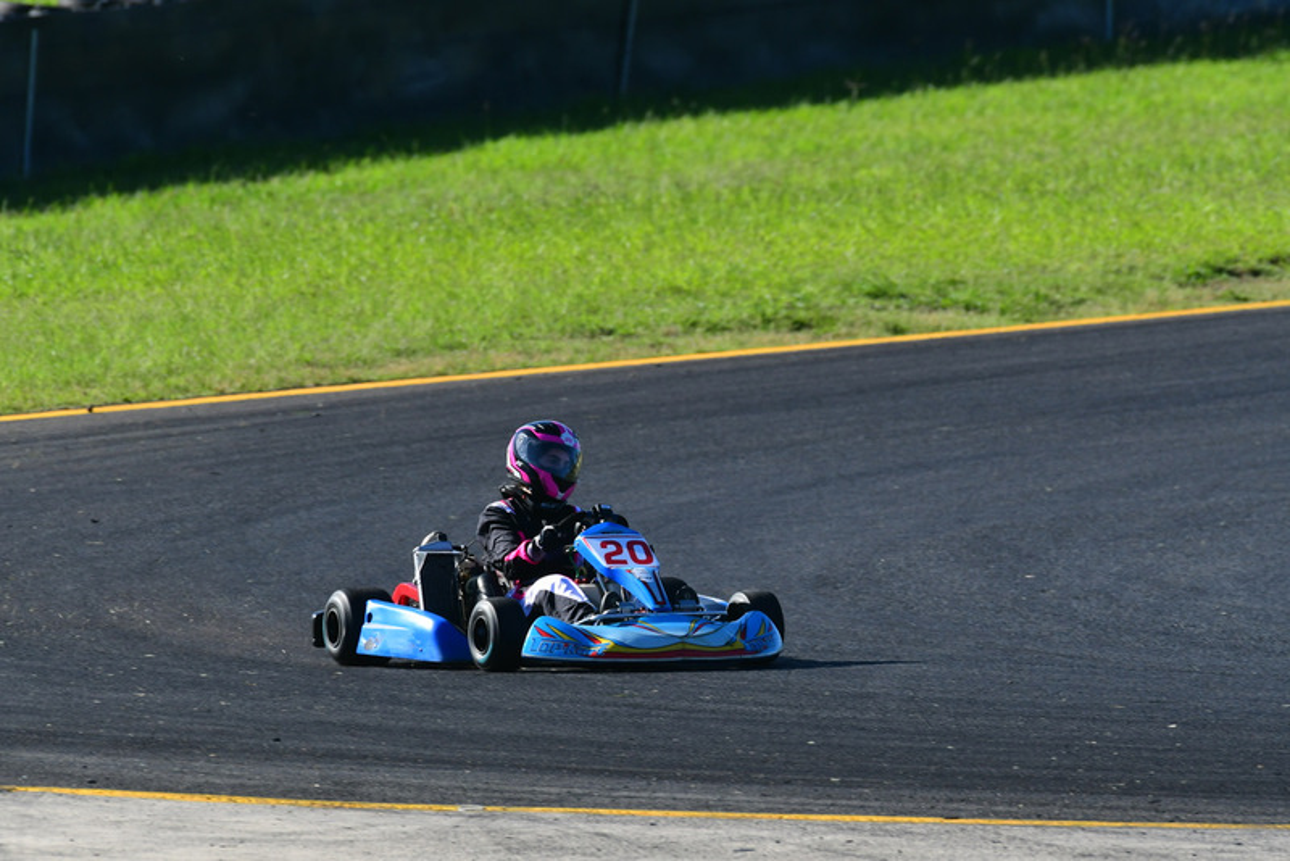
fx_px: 26883
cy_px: 430
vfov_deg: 1.8
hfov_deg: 2.7
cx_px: 645
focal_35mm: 750
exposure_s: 1/640
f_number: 10
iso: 500
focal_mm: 500
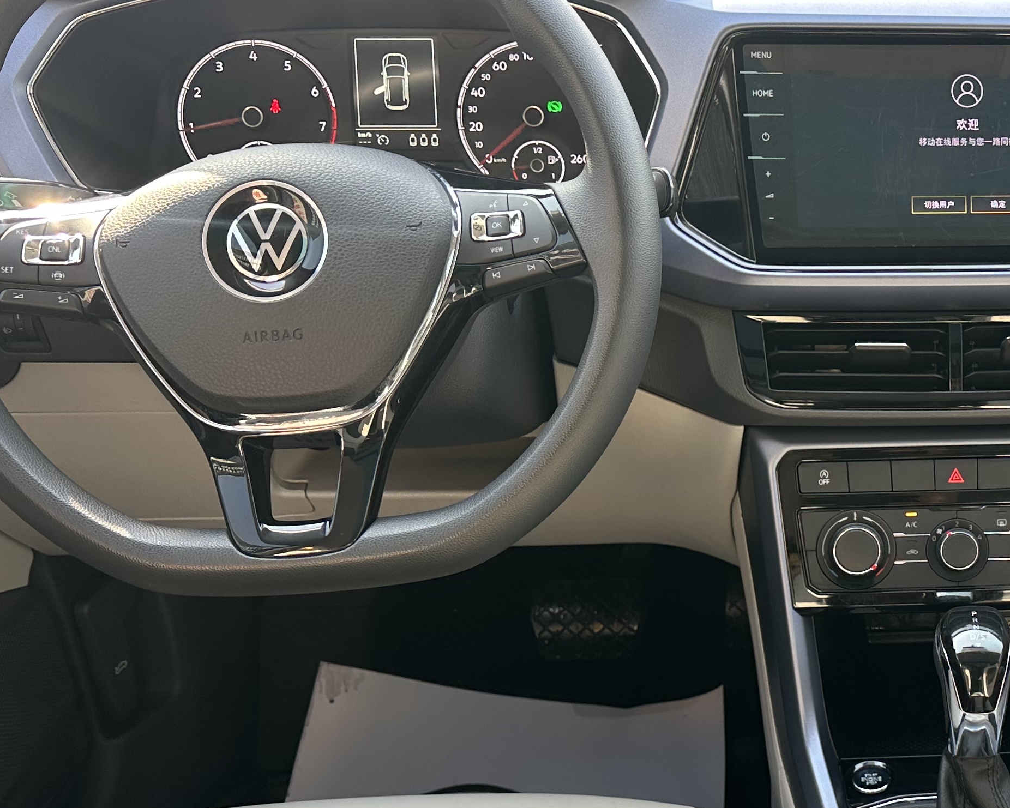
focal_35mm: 51
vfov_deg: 29.4
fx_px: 1525
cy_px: 550
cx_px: 933
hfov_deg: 34.4
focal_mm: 6.86
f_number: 1.78
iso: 100
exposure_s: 1/121
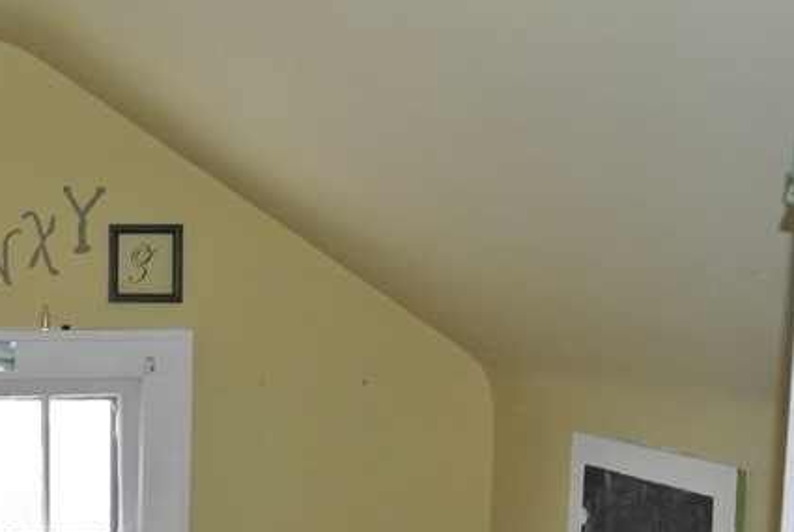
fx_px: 1436
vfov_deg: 20.4
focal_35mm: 65
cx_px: -131
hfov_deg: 27.6
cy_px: 518
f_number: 3.5
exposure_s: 1/60
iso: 800
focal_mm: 10
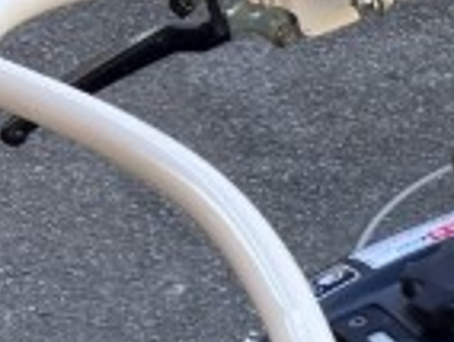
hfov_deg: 13.7
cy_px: 307
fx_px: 1655
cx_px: 860
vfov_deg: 11.7
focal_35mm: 126
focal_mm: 3.99
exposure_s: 1/121
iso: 32
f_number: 1.8
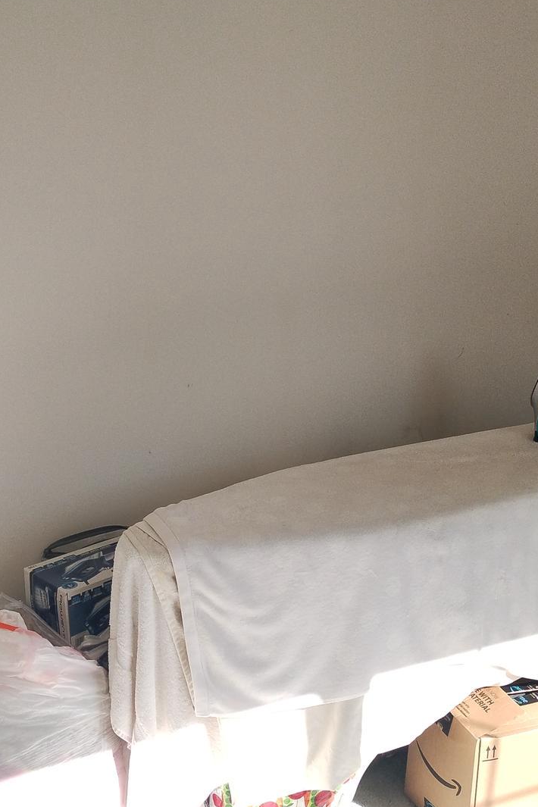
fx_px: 1121
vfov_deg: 39.6
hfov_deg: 26.9
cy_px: 402
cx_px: 192
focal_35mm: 50
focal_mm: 4.71
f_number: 1.7
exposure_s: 1/1005
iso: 100
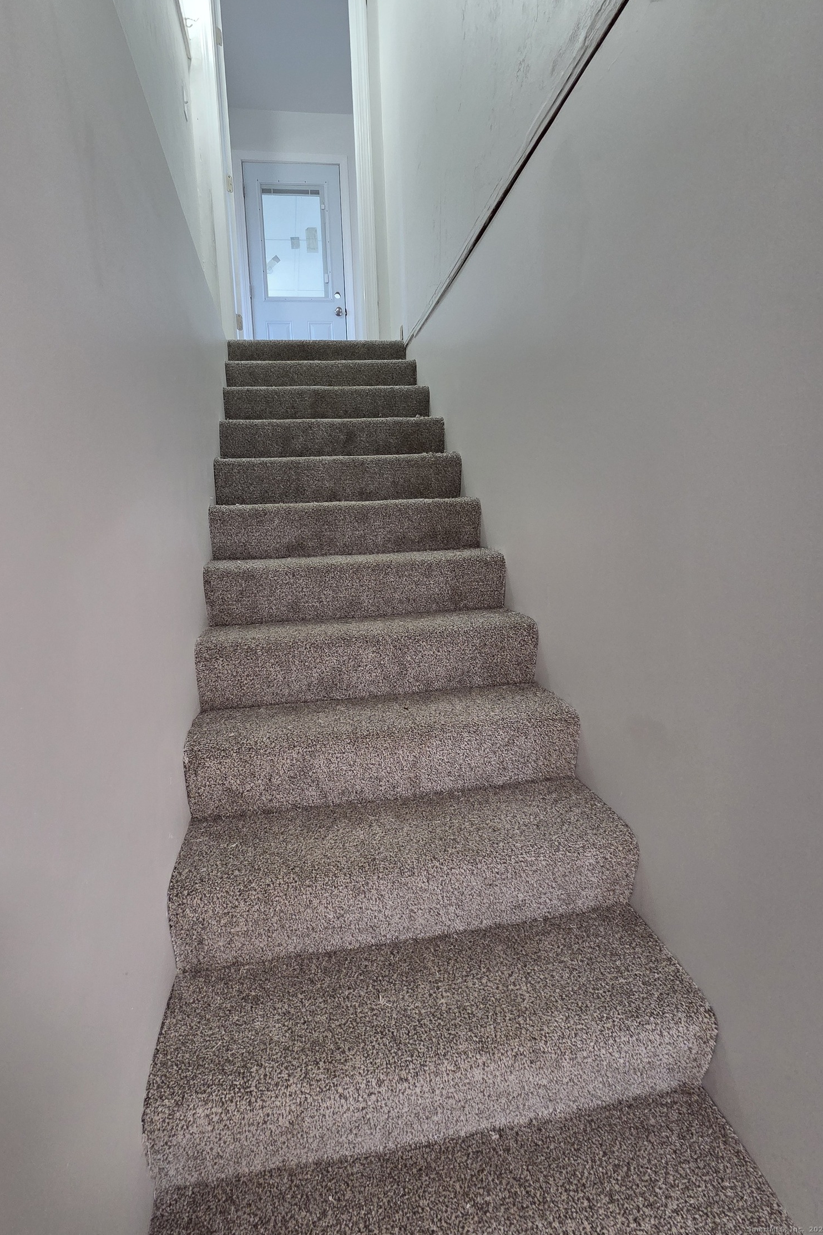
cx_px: 352
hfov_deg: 80.7
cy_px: 597
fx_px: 480
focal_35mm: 14
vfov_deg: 104.2
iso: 320
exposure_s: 1/60
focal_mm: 2.2
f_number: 2.2
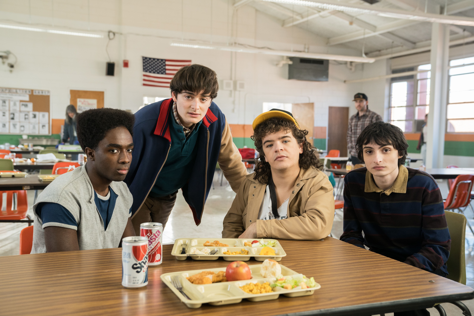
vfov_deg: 34.2
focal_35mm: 39
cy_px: 158
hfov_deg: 49.6
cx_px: 237
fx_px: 513
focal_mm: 39
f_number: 4
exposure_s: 1/400
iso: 1600
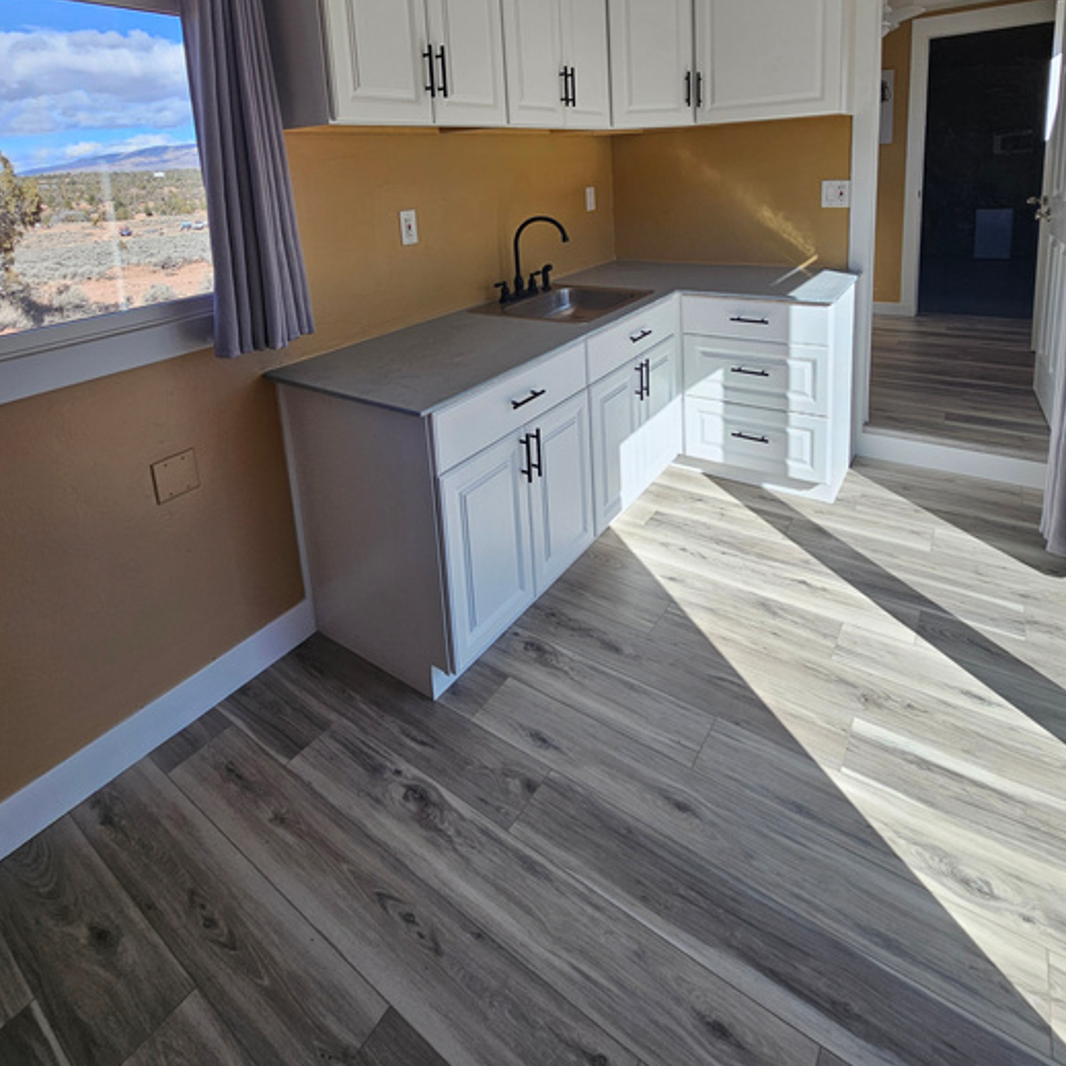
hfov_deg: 83.9
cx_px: 518
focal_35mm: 17
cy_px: 290
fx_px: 592
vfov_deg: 78.7
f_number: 2.2
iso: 50
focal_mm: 2.2
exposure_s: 1/361
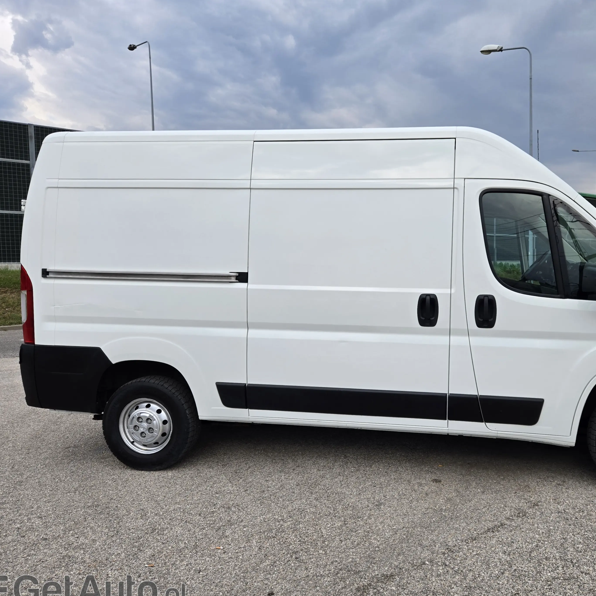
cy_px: 306
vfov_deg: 57.3
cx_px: 386
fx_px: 545
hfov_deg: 56.3
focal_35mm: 28
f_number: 1.8
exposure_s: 1/786
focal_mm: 5.4
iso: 80
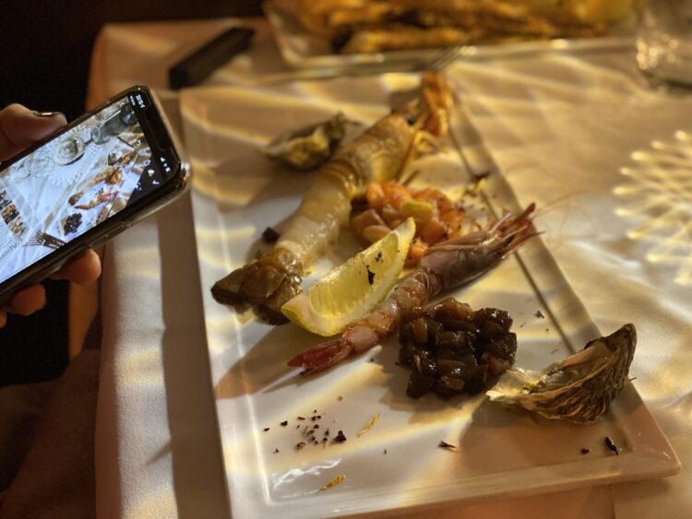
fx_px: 1040
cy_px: 260
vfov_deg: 28.0
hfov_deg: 36.8
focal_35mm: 52
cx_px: 346
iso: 400
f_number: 2
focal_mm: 6
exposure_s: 1/20
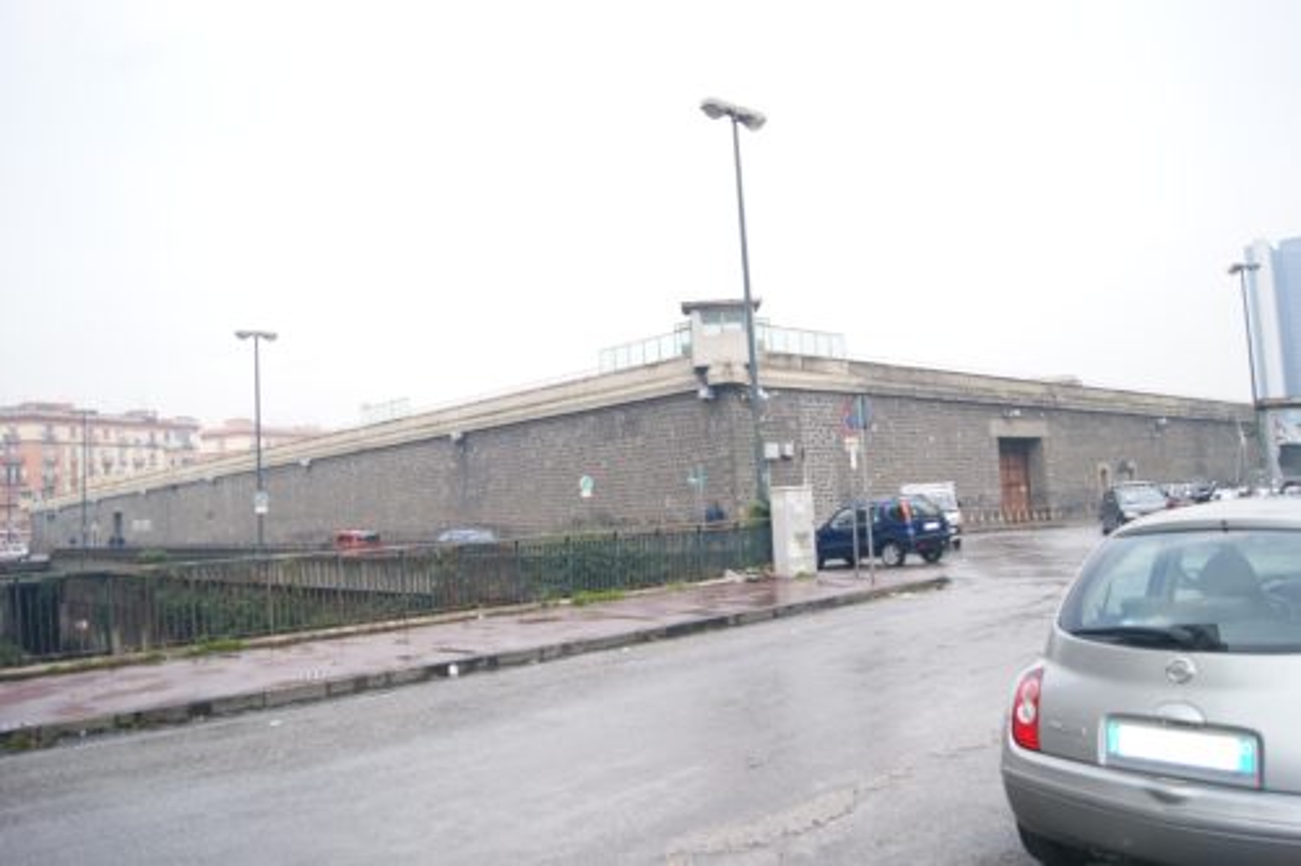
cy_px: 433
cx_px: 650
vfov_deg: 47.9
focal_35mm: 27
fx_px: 975
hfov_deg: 67.4
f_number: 3.5
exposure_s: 1/160
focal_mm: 18
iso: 100
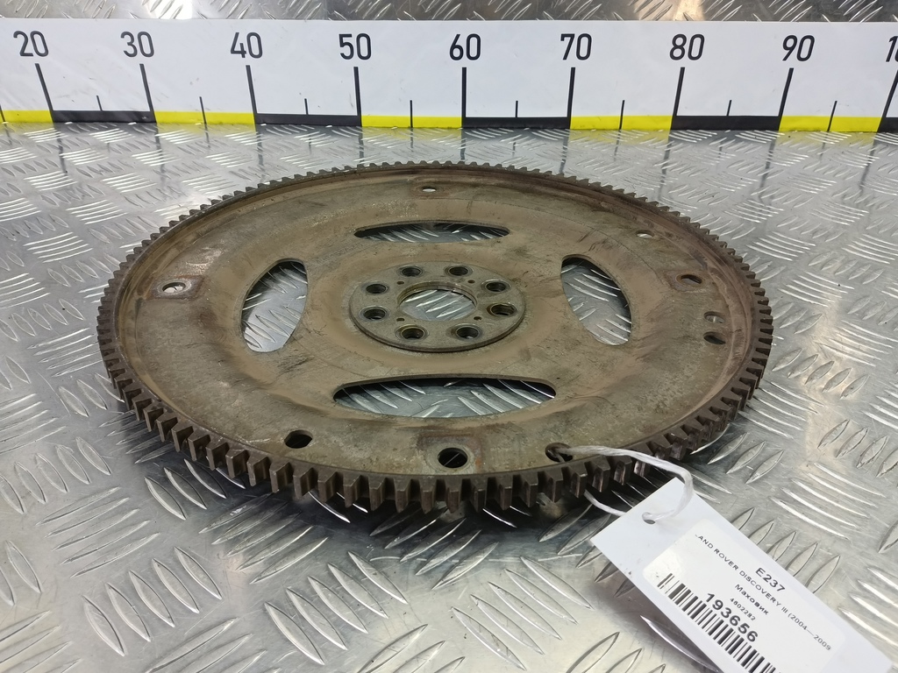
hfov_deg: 73.9
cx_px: 449
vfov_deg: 58.9
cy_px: 336
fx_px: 597
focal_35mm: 23
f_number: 1.6
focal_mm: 4.11
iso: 136
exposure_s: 1/50
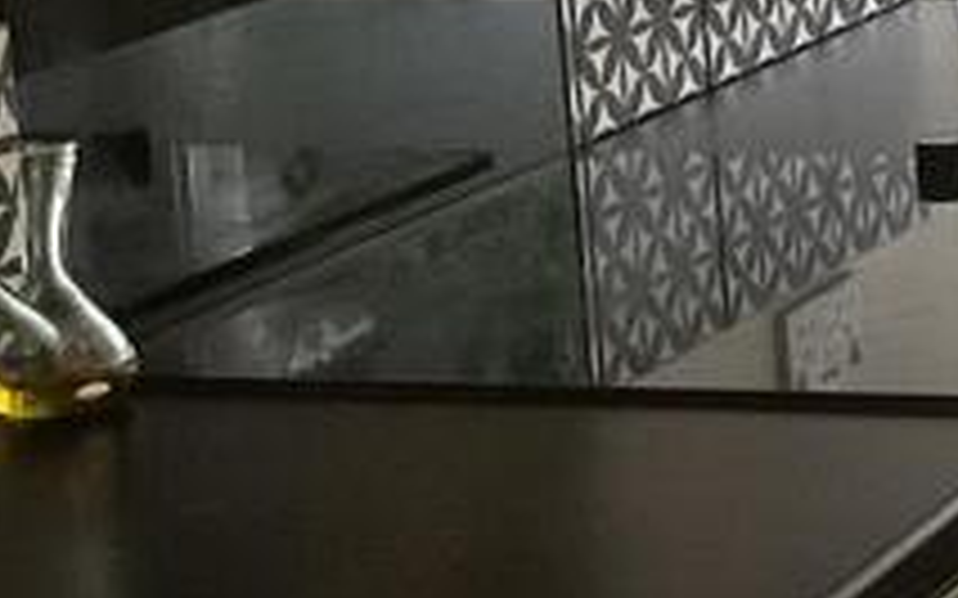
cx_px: 1691
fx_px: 3863
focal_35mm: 148
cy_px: 103
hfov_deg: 12.9
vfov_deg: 8.8
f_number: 1.8
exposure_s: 1/60
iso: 125
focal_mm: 3
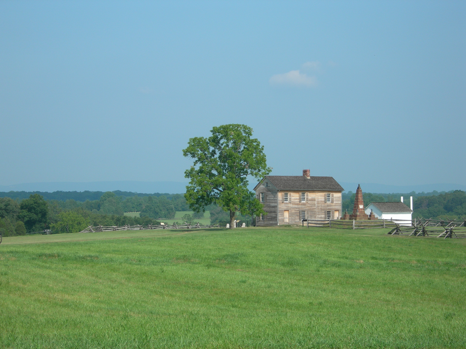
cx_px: 233
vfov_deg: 13.1
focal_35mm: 113
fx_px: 1521
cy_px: 174
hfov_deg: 17.4
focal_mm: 23.4
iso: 50
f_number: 8.2
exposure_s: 1/170
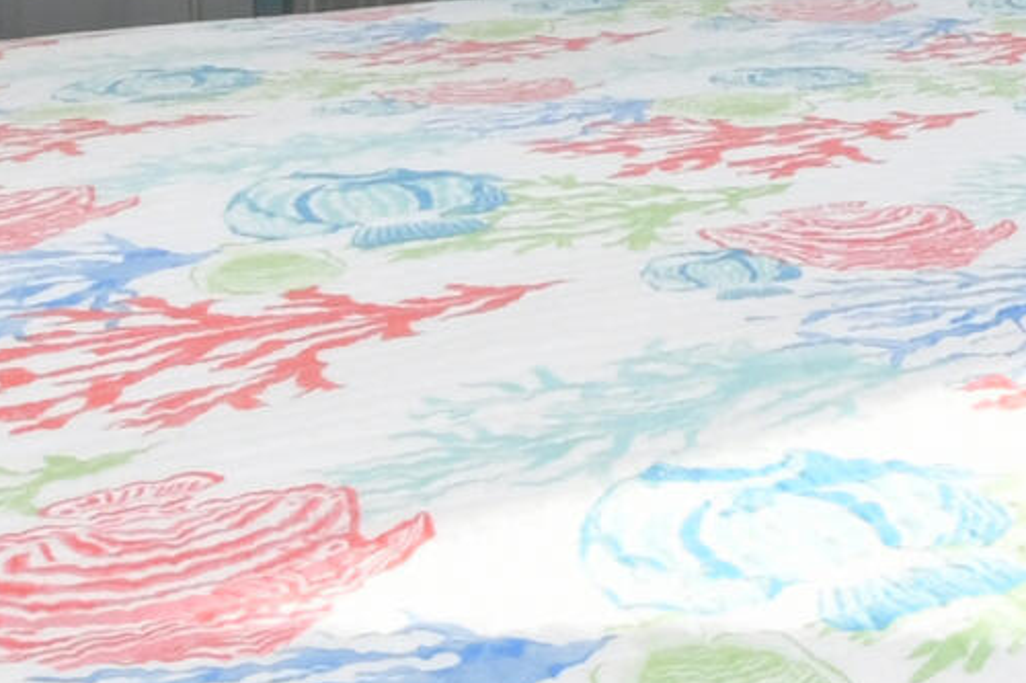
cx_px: 1611
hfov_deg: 19.3
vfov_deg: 14.5
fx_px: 2564
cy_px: -228
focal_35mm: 90
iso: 400
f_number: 16
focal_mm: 10
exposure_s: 1/60
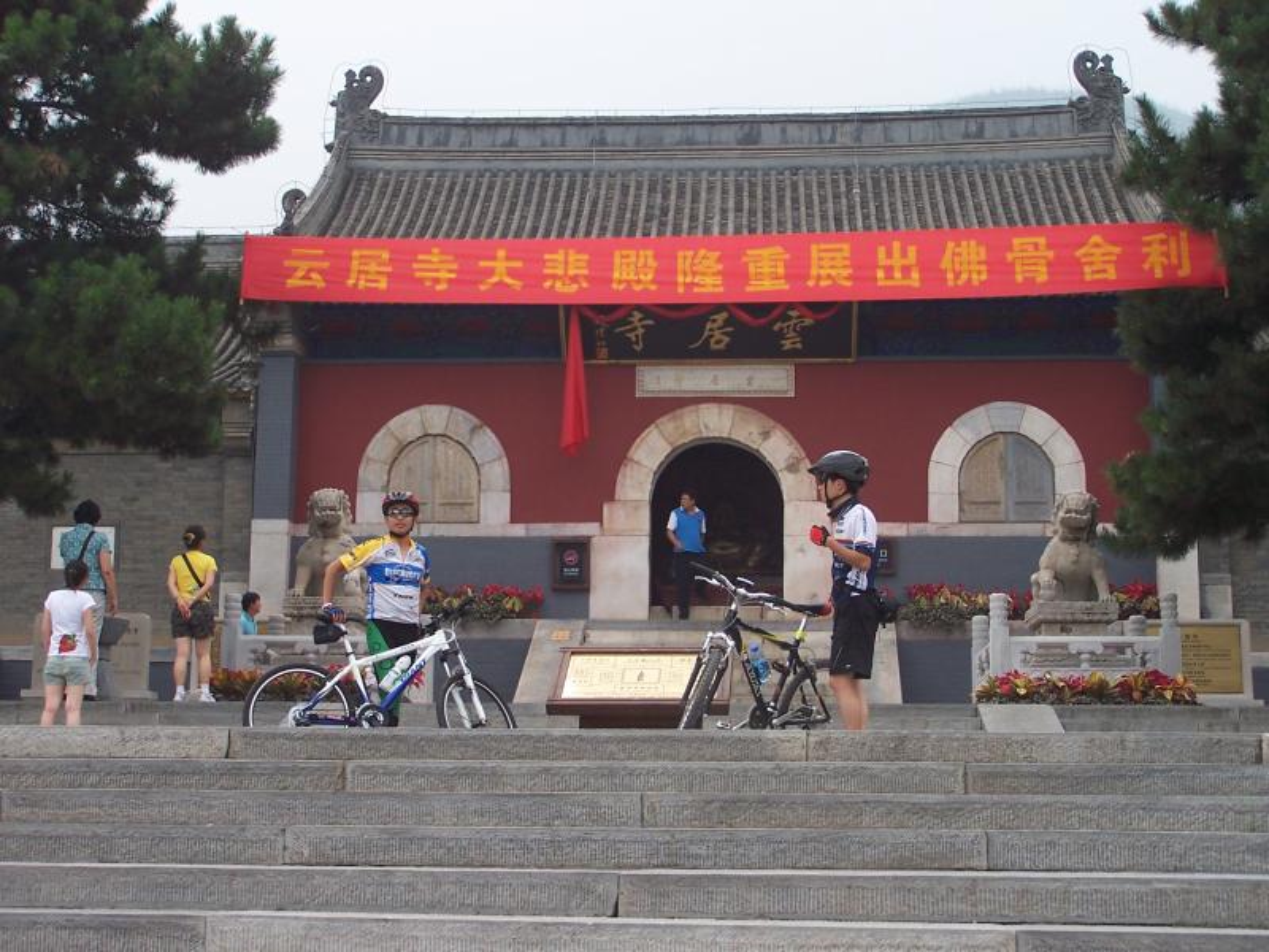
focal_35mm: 64
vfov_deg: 22.9
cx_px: 634
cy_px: 476
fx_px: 2346
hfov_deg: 30.3
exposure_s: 1/500
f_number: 3.2
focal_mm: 10.7
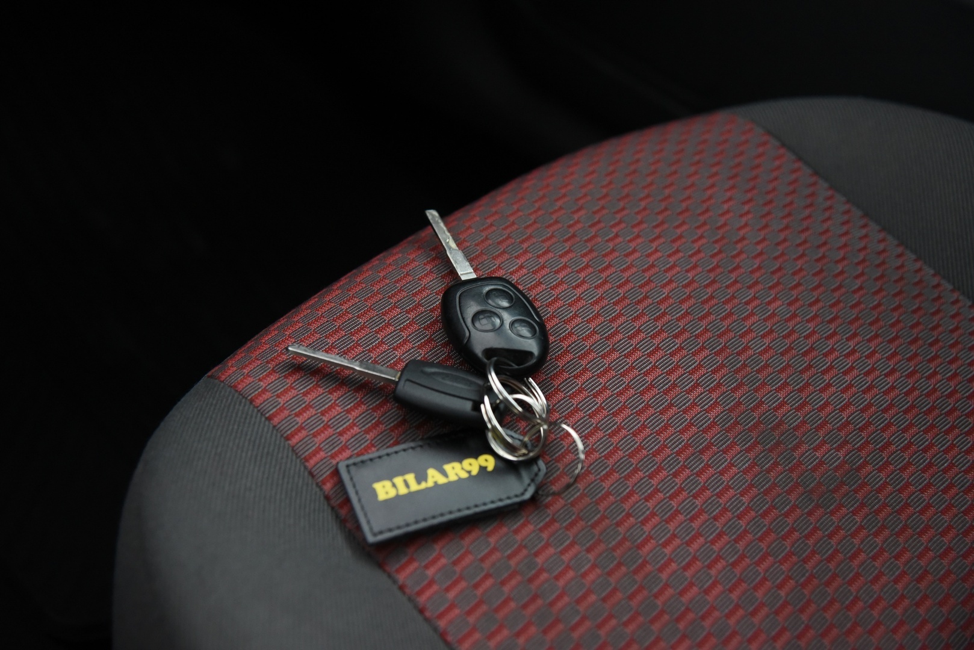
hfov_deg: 41.1
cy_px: 325
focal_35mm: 48
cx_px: 487
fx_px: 1299
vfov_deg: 28.1
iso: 4000
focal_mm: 48
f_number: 4
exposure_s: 1/20
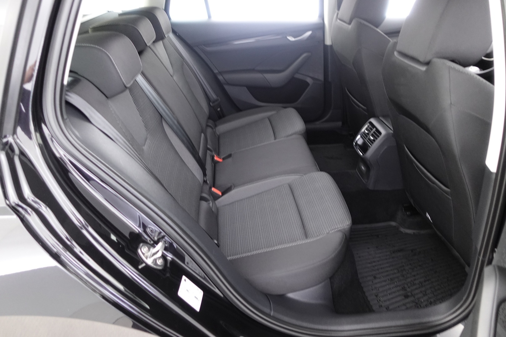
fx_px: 337
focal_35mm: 24
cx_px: 253
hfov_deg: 73.7
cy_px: 168
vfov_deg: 53.1
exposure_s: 1/8
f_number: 1.8
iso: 800
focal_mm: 9.4
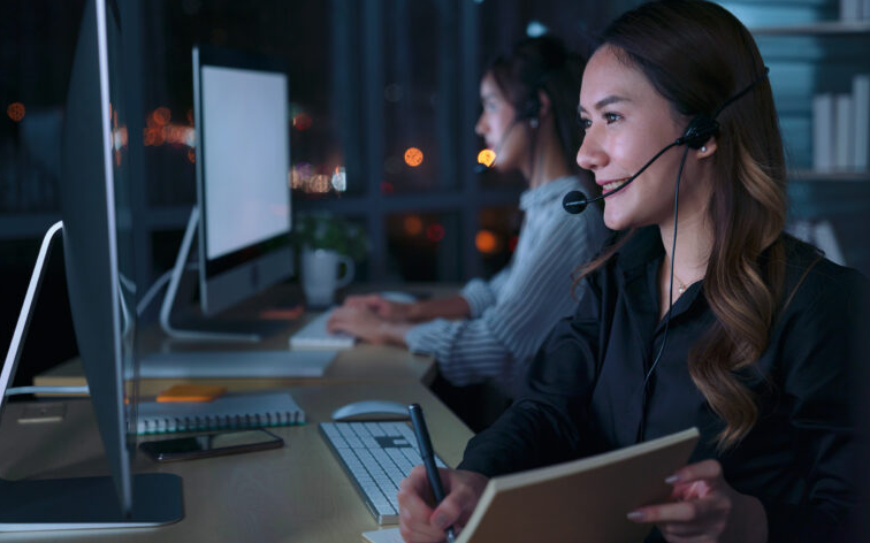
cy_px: 275
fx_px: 1375
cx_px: 440
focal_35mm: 58
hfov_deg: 35.1
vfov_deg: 22.3
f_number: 2.8
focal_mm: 56
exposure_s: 1/160
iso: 320
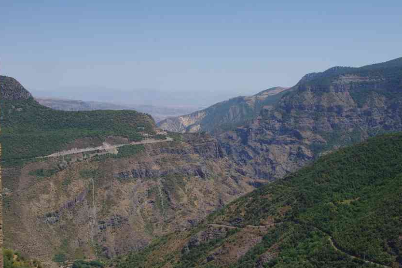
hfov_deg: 40.8
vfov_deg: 27.8
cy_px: 153
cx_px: 200
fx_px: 541
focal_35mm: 48
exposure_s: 1/80
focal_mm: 26.9
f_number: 11
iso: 200
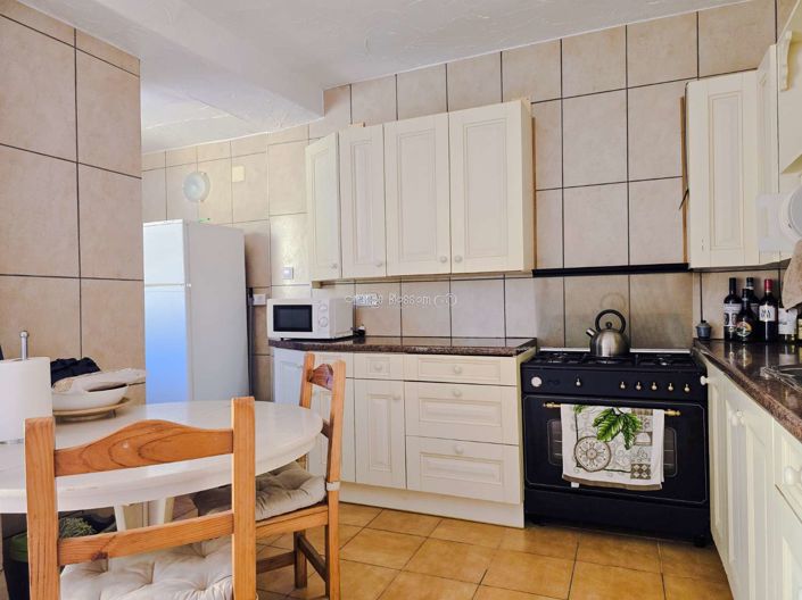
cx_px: 401
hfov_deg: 74.0
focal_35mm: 23
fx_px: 533
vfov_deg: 58.8
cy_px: 300
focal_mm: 6.3
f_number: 1.7
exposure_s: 1/100
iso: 200
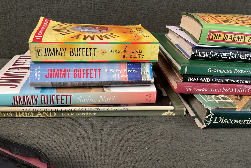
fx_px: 216
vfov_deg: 42.3
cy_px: 78
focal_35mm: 31
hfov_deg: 60.3
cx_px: 128
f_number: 1.8
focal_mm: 3
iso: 200
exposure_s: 1/40
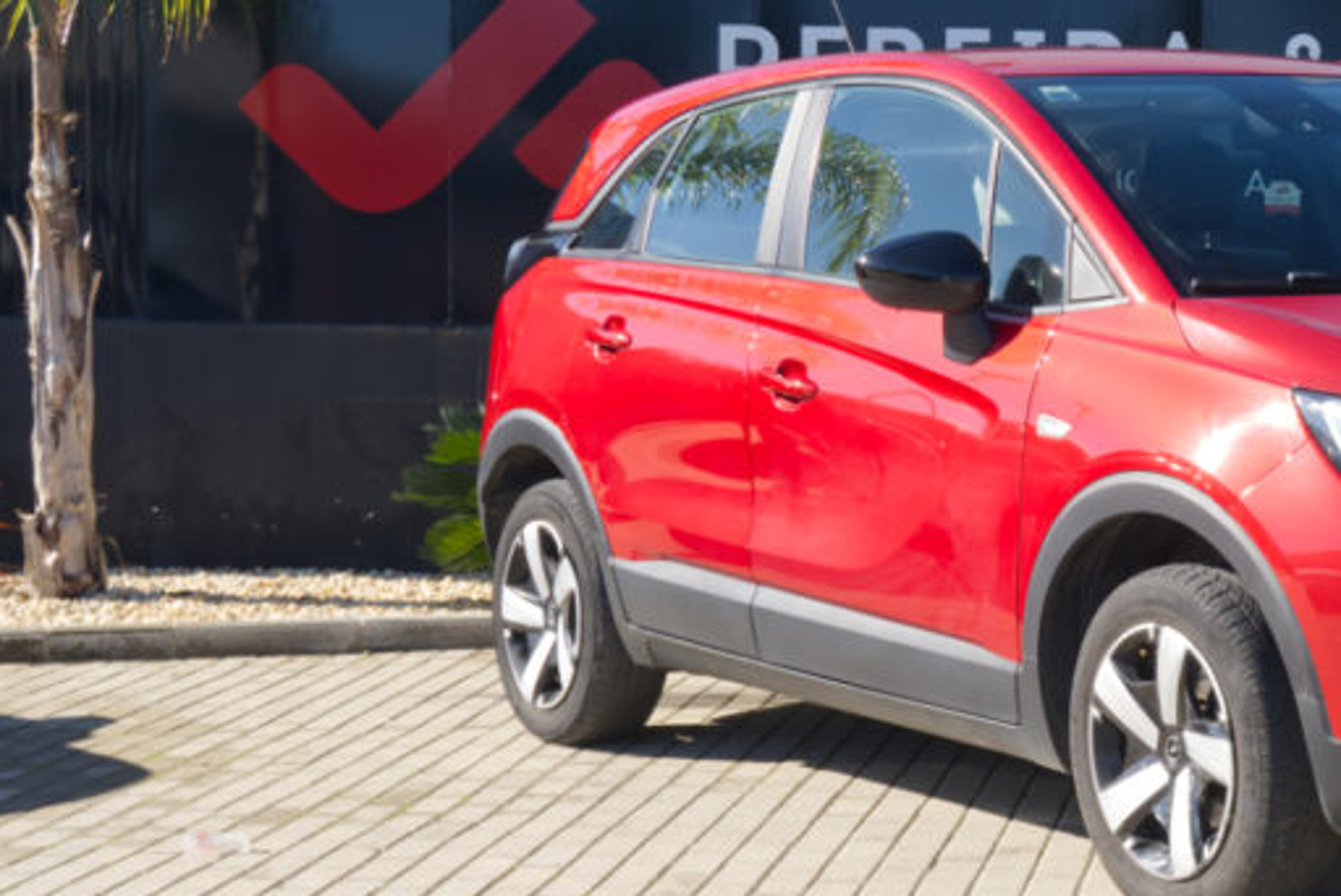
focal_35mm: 84
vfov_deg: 16.3
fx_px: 3131
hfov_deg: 23.3
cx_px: 1286
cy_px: 455
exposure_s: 1/160
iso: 160
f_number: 9
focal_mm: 28
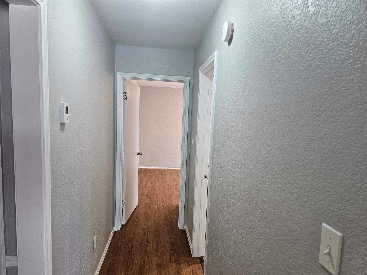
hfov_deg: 73.9
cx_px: 184
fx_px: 244
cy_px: 138
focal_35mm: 23
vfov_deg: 58.9
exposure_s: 1/120
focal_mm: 6.3
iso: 250
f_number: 1.7
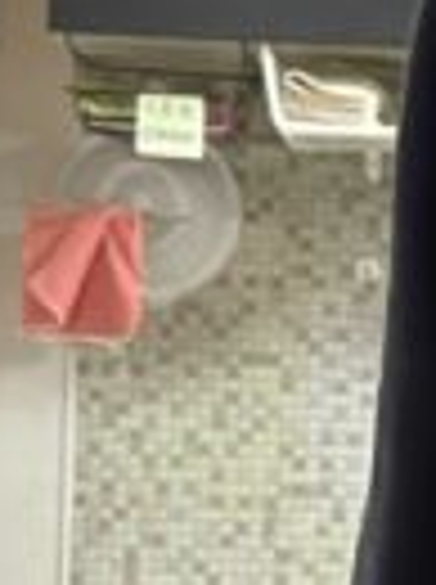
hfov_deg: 6.9
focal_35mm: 197
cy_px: 522
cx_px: 1245
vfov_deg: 10.0
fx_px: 3319
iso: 200
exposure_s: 1/59
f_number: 1.6
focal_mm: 5.1
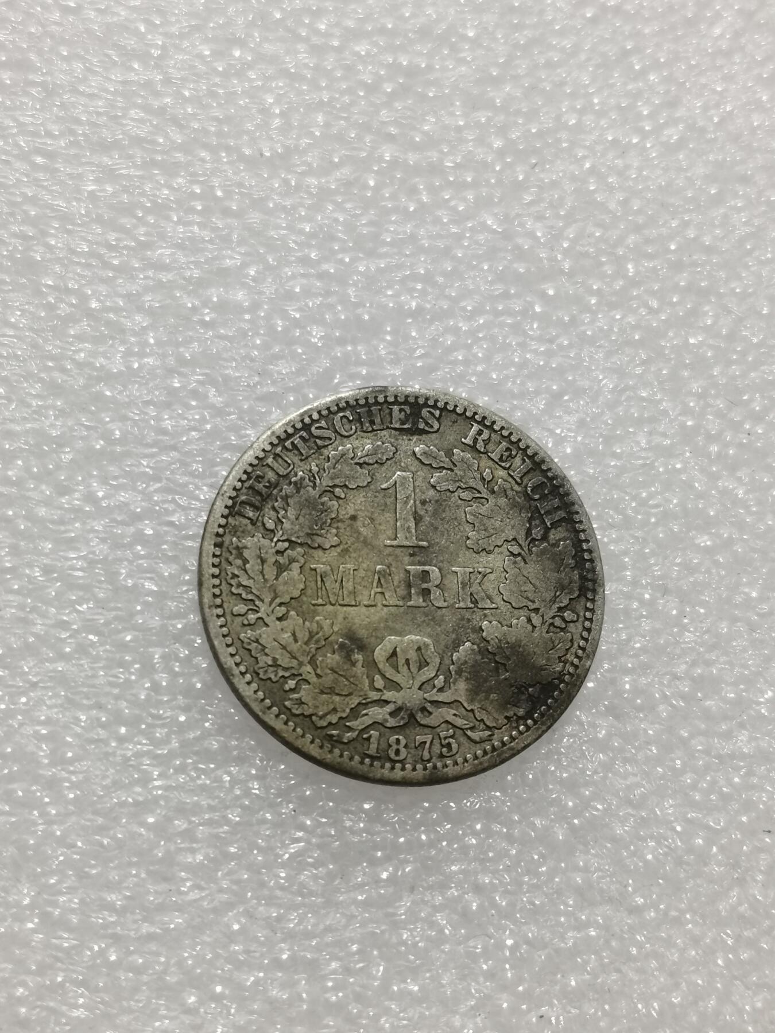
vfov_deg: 28.2
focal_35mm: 69
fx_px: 2060
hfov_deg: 21.3
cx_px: 388
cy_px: 516
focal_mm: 5.58
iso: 80
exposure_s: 1/100
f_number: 1.8
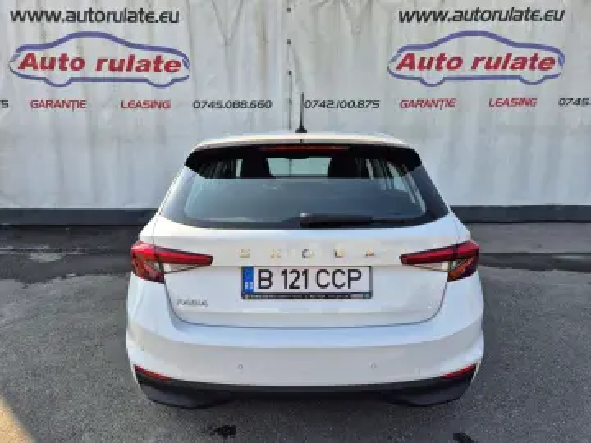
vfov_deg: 58.9
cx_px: 296
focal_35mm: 23
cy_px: 222
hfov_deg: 73.9
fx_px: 393
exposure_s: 1/564
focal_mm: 5.4
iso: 25
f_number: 1.8
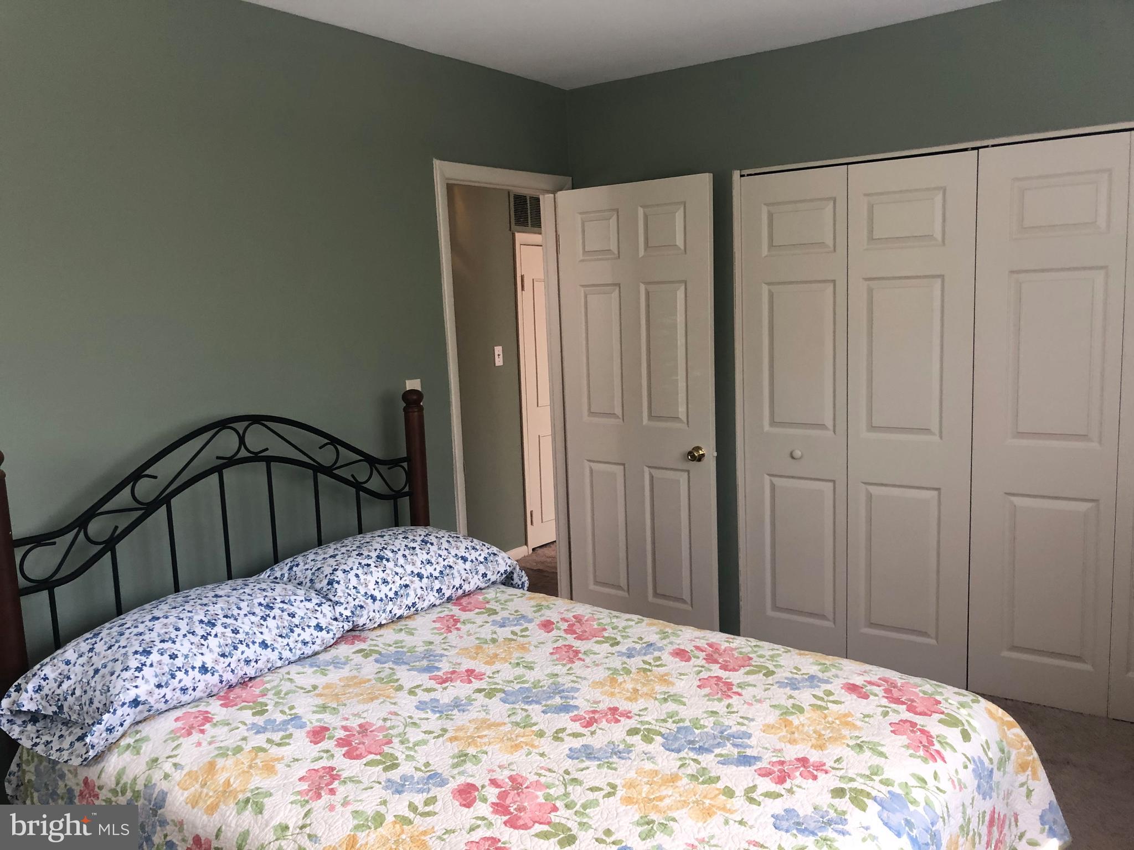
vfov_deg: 49.7
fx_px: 917
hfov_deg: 63.4
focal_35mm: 28
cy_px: 425
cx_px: 567
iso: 40
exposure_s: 1/30
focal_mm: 4
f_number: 1.8
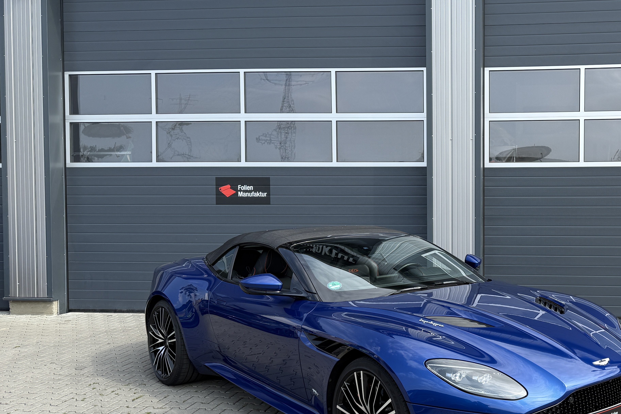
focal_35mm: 39
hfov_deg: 47.4
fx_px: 673
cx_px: 477
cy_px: 222
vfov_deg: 34.2
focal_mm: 6.76
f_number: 1.78
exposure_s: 1/1855
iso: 80
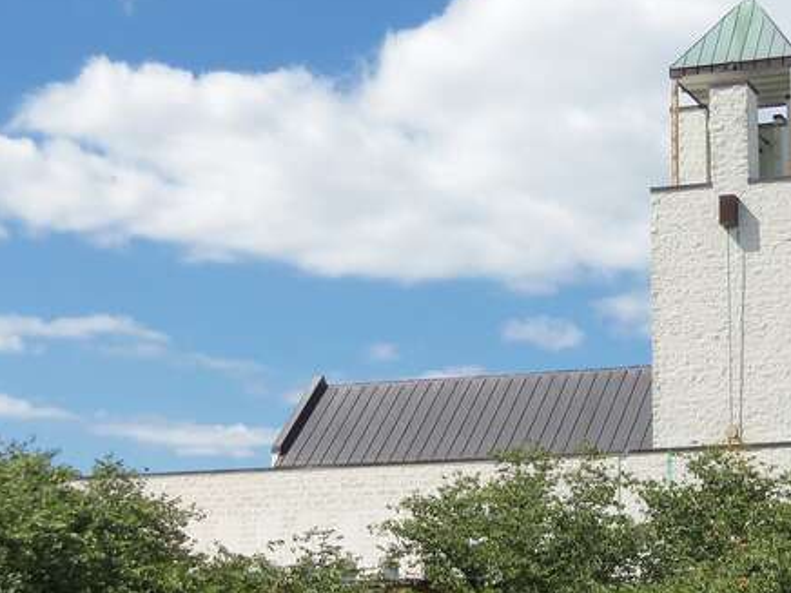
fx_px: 2057
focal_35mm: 90
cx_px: 631
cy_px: 357
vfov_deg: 16.4
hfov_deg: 21.5
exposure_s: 1/400
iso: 64
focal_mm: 8.7
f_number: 4.6
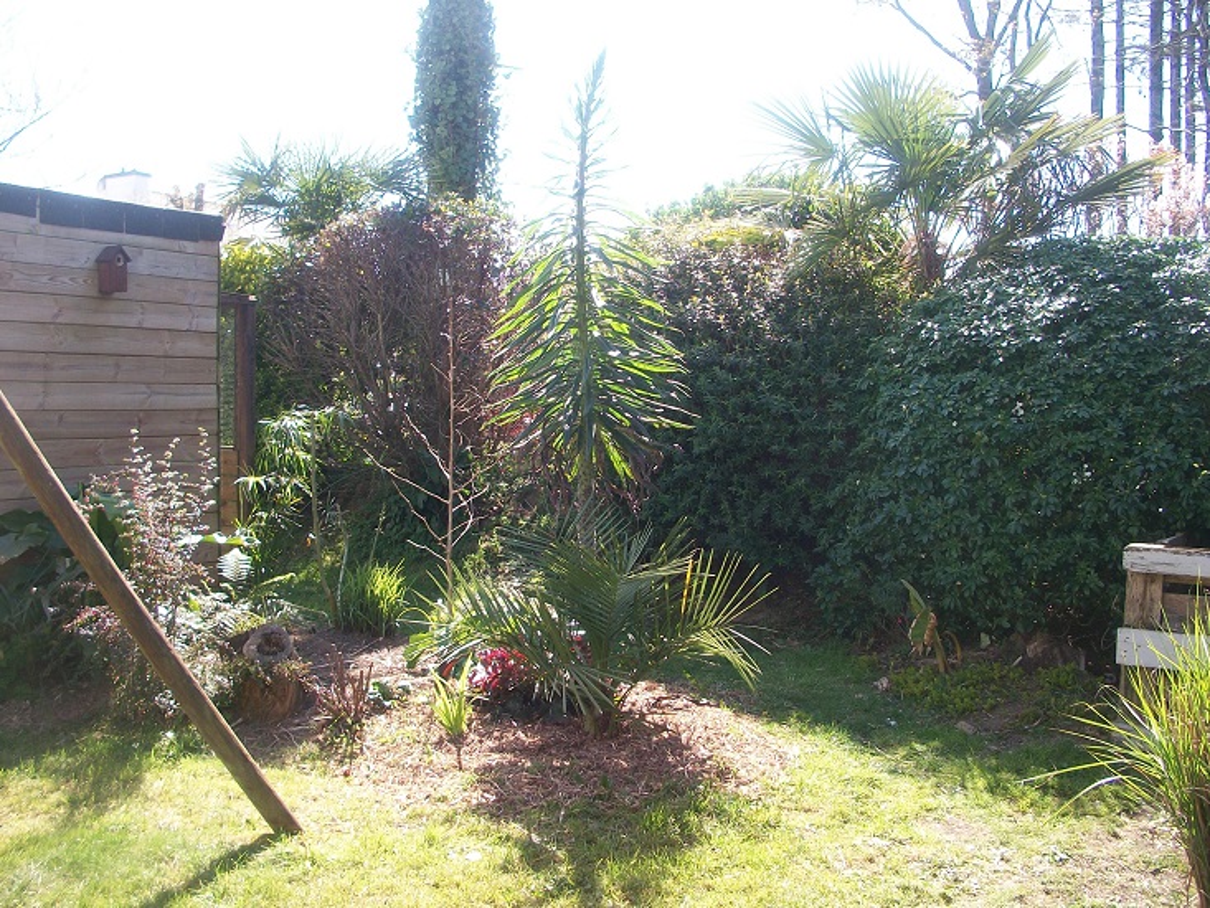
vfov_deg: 40.7
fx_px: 1224
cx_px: 605
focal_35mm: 35
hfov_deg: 52.6
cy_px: 454
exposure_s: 1/250
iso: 80
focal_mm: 6.3
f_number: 3.1
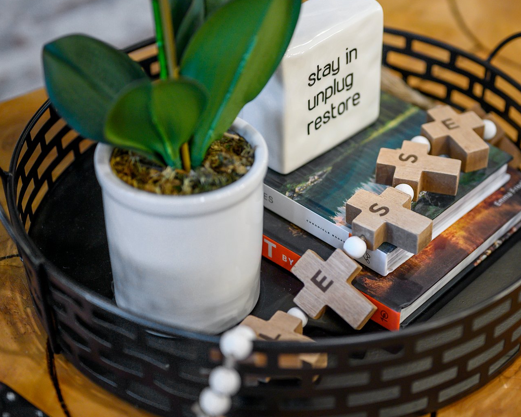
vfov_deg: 20.4
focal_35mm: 75
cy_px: 187
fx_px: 1156
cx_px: 381
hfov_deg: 25.1
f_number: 1.8
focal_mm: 50
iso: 200
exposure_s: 1/50
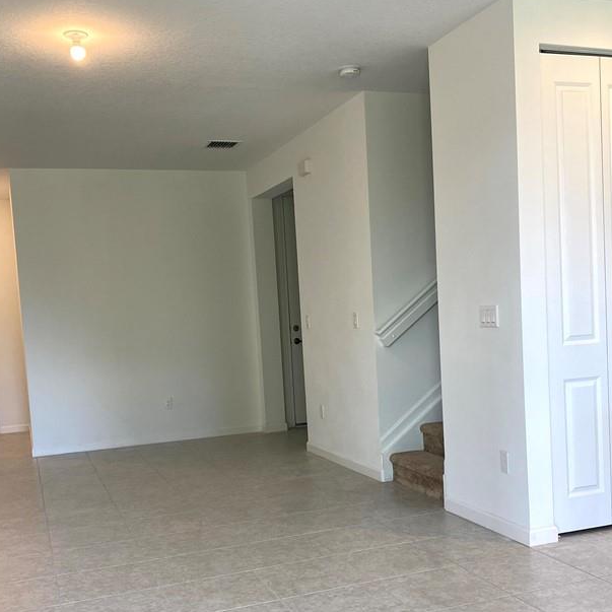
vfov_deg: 42.5
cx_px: 329
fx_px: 780
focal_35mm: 39
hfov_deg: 42.8
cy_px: 379
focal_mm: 4.25
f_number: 1.8
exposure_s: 1/120
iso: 80
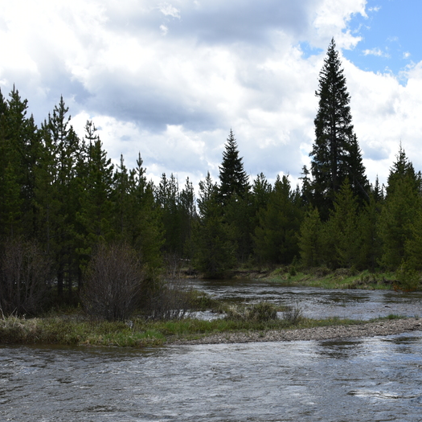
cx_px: 332
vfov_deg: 29.2
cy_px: 308
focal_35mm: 58
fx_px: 800
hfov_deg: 29.0
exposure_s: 1/250
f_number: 8
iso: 100
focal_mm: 28
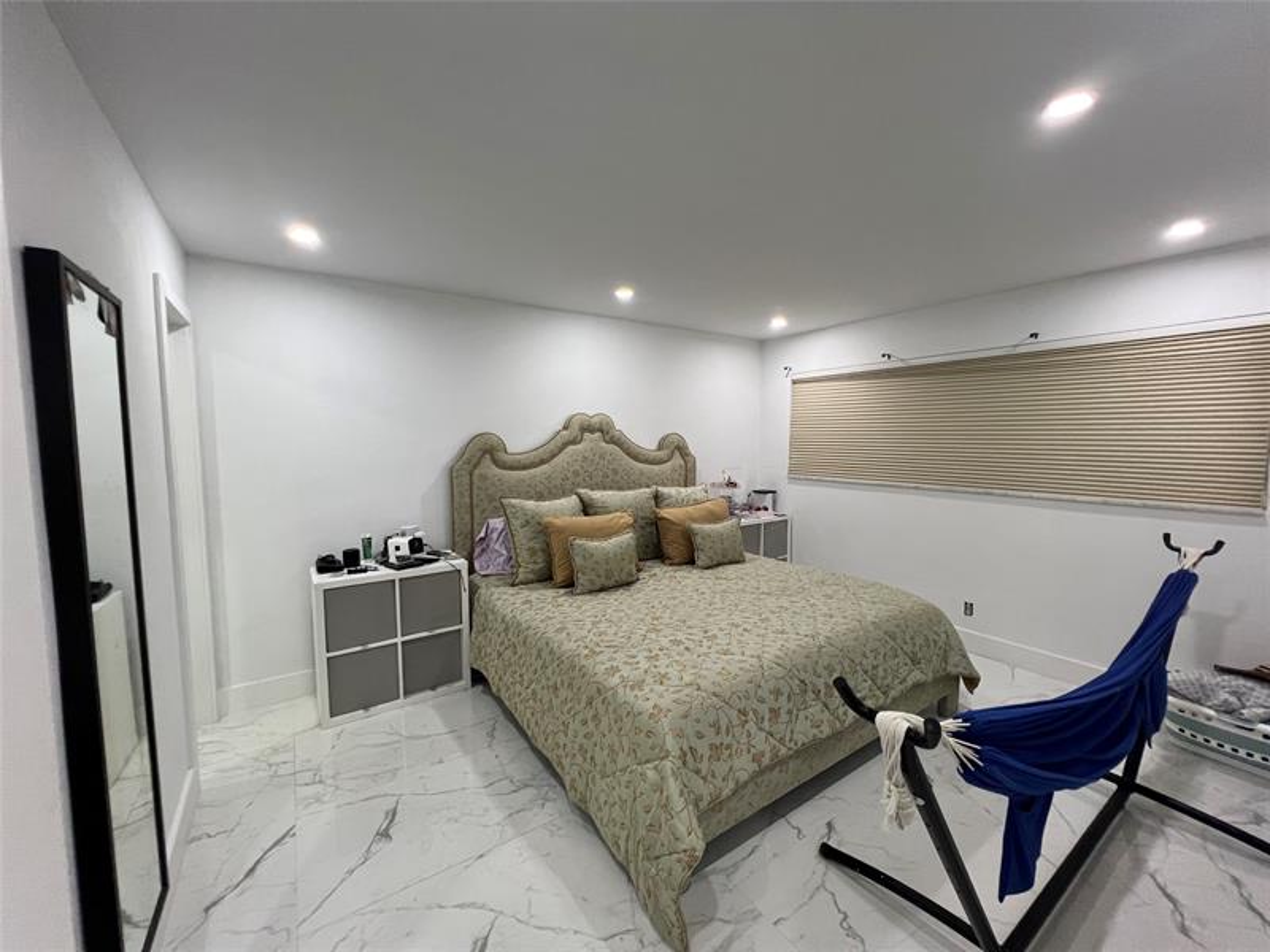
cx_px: 635
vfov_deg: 89.9
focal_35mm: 13
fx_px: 477
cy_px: 476
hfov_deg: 106.2
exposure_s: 1/120
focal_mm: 1.57
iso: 250
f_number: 1.8
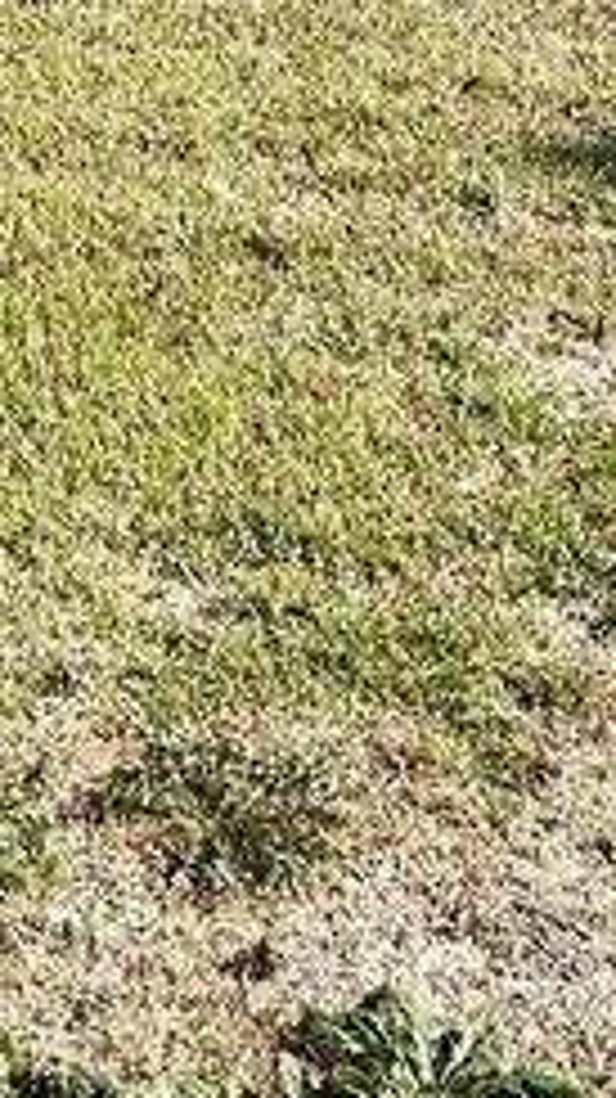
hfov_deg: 8.7
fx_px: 3984
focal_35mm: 137
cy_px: -968
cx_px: -238
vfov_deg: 13.7
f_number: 1.78
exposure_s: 1/3610
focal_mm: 6.76
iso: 64
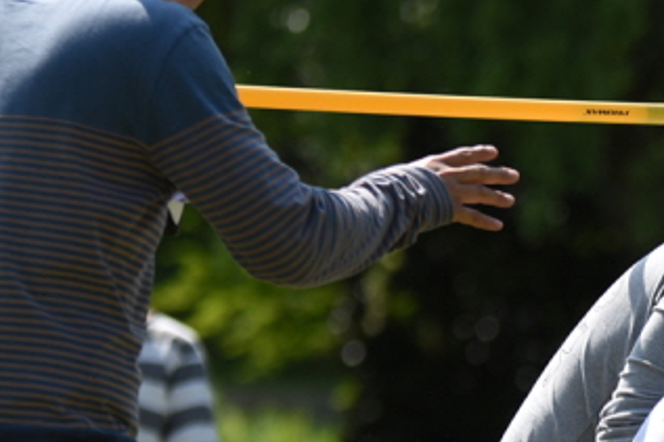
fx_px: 9678
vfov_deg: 2.6
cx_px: 846
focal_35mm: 525
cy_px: 500
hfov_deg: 3.9
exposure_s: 1/1250
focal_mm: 130
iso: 100
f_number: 2.8
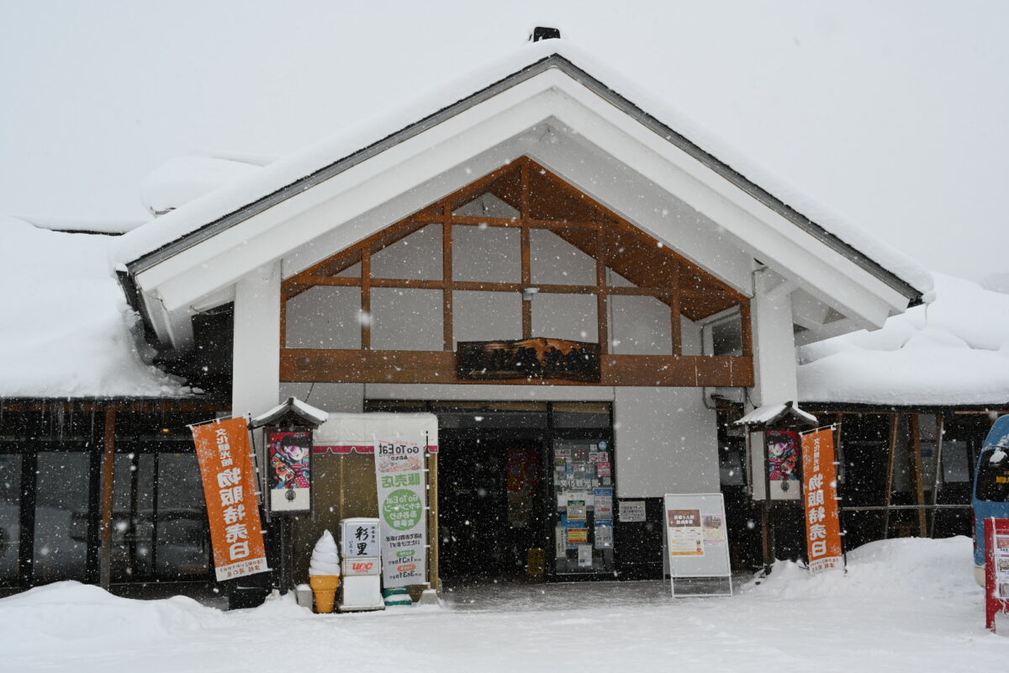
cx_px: 504
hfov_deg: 50.7
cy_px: 336
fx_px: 1065
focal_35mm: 38
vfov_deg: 35.1
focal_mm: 38
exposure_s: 1/800
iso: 500
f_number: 13
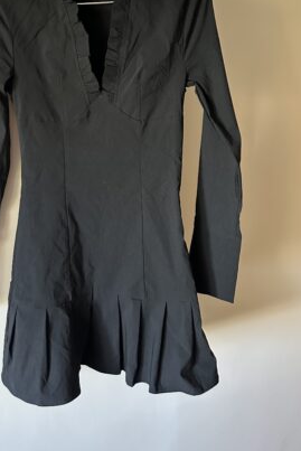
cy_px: 177
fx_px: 413
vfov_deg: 56.7
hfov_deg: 39.8
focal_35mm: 33
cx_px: 116
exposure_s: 1/60
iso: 800
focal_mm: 6.86
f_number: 1.78
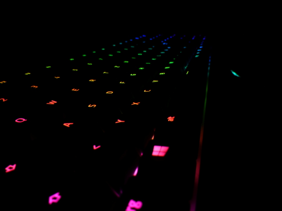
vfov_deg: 56.8
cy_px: 106
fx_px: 196
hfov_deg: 71.6
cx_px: 141
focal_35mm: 24
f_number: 3.3
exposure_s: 1/4
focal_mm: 4.3
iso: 100
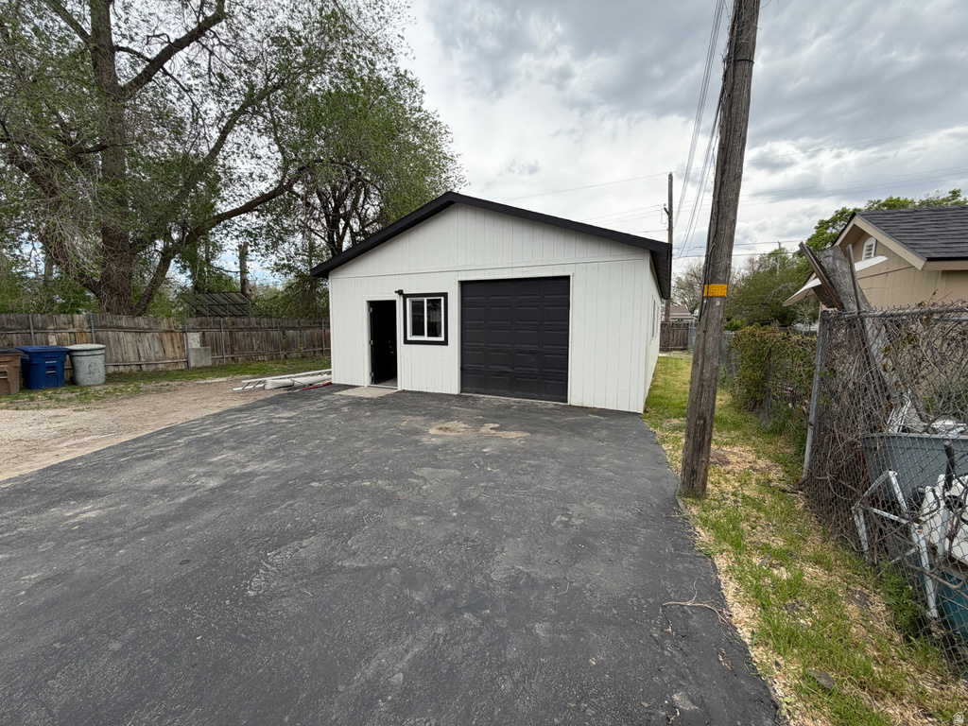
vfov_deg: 85.7
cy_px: 363
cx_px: 484
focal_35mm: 14
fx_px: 391
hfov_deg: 102.1
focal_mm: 2.22
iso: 32
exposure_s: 1/770
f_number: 2.2
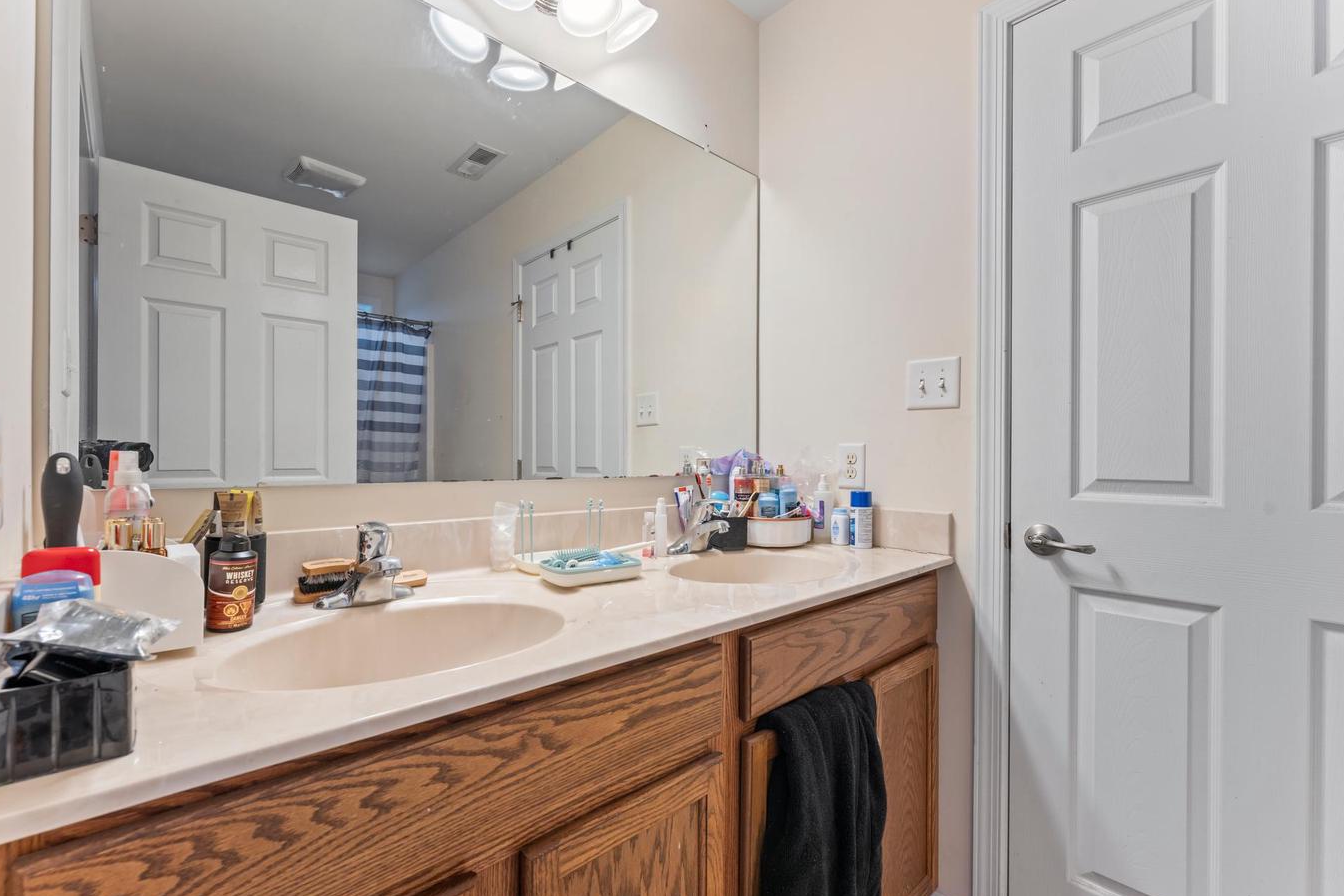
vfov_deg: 77.2
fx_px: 560
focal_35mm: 15
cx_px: 647
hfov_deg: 100.3
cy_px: 477
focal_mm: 14
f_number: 9
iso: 400
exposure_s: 1/3
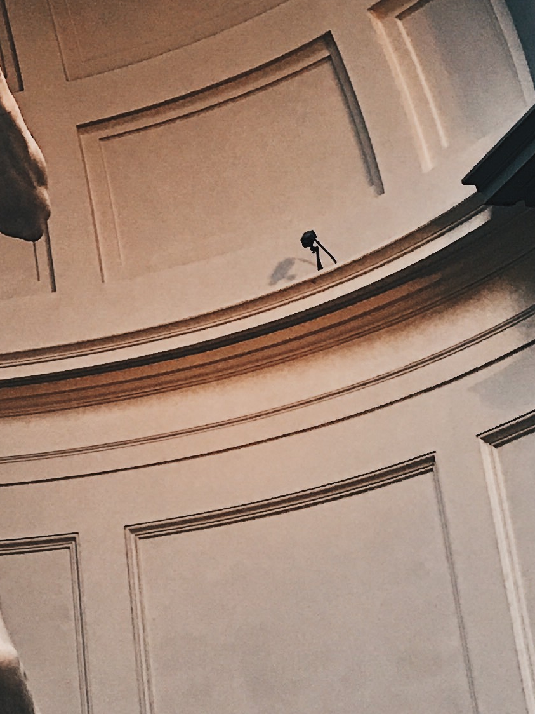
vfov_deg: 18.4
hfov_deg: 13.6
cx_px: -202
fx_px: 2143
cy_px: 3
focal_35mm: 104
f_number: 2.2
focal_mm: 4.15
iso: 40
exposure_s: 1/17
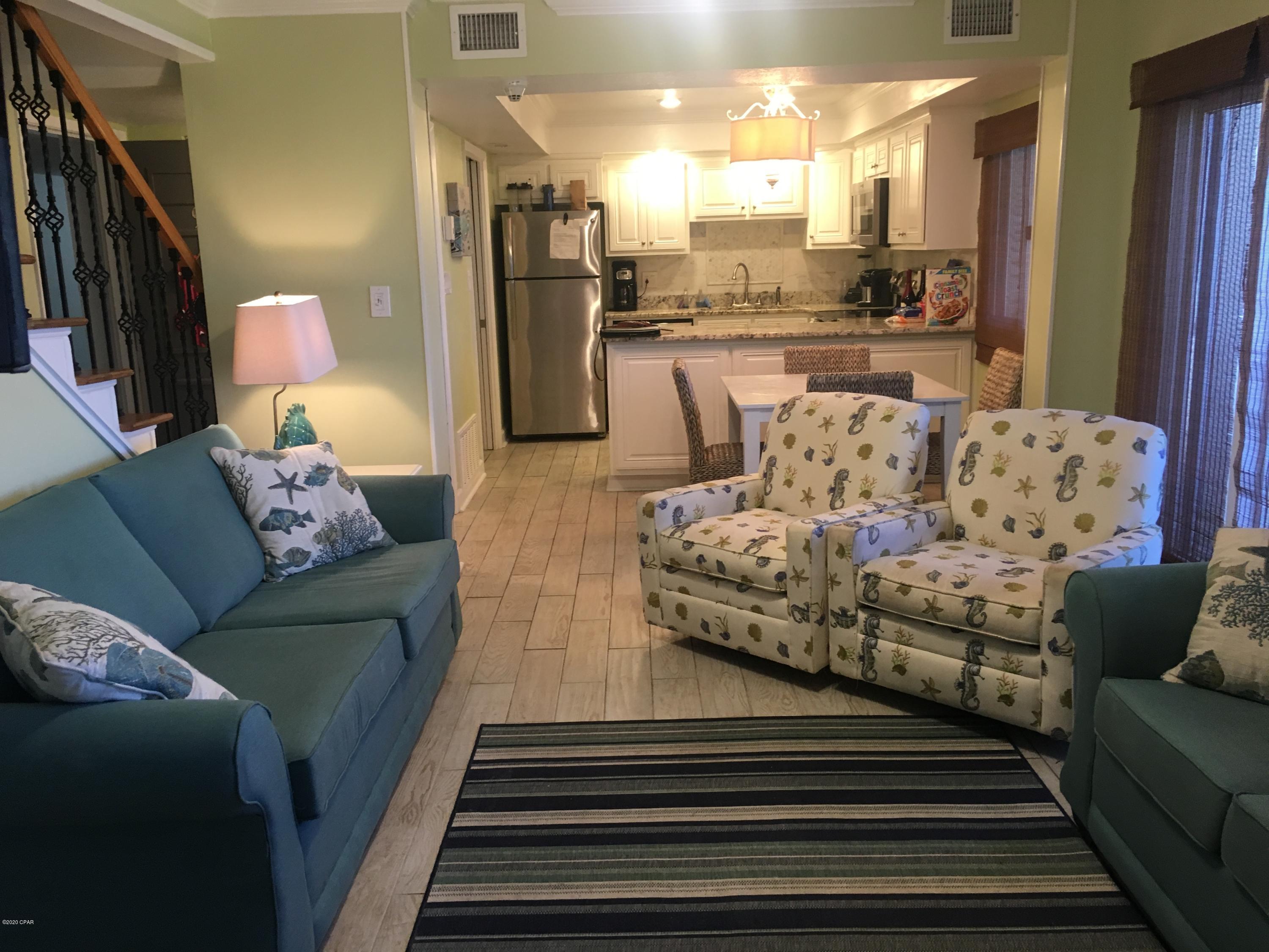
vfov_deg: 48.2
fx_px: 1063
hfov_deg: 61.7
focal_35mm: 29
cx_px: 634
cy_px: 476
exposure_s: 1/30
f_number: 2.2
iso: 80
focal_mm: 4.15
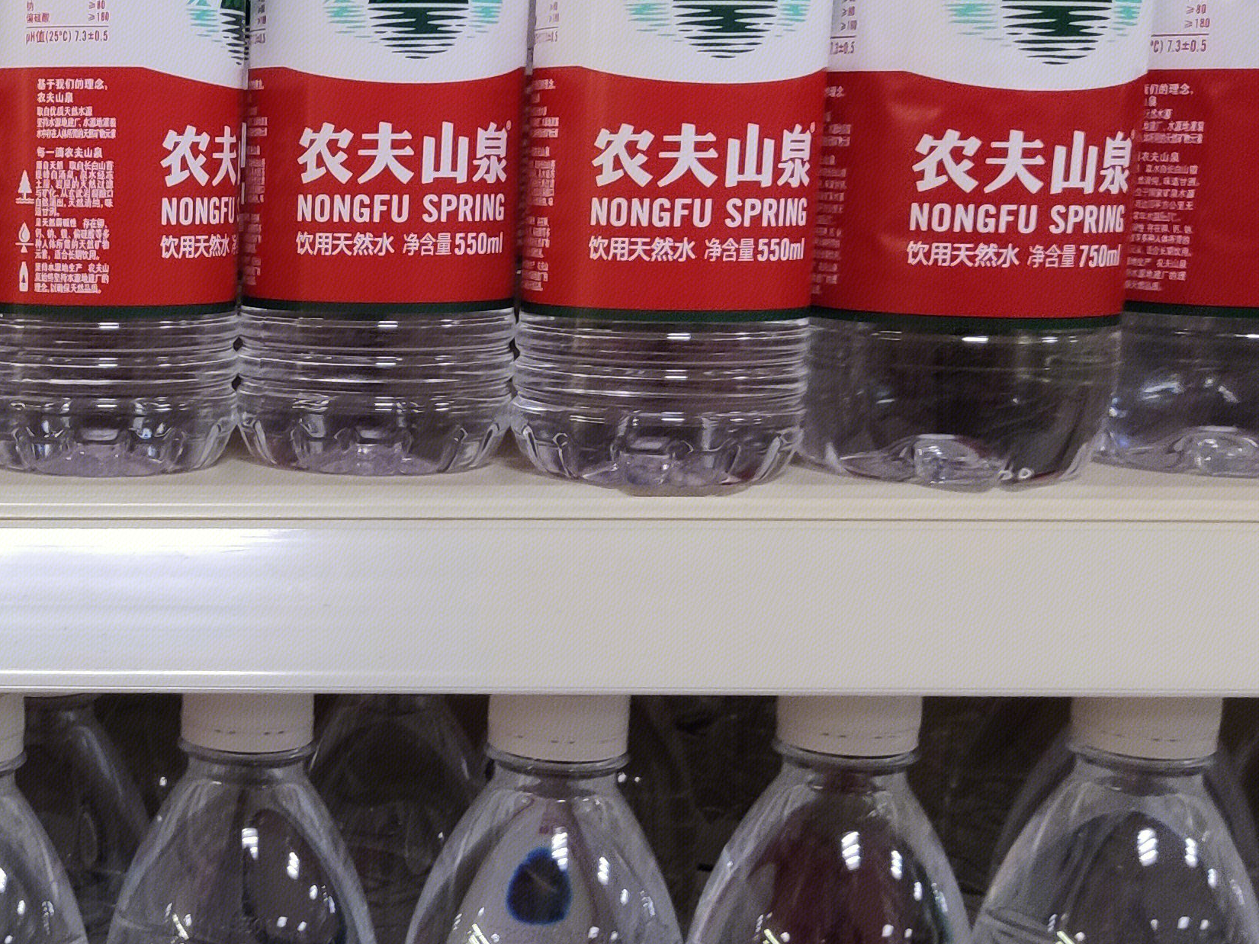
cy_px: 612
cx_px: -34
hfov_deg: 28.6
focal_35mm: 63
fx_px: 2291
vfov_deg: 23.2
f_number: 1.75
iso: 544
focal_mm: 4.75
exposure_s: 1/50
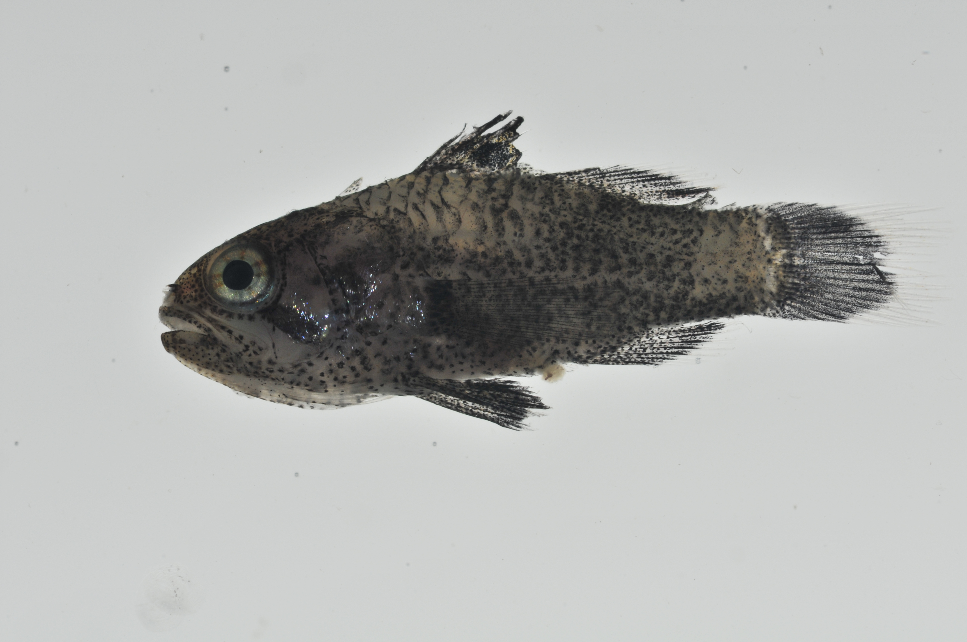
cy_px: 321
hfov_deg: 13.1
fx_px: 4225
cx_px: 484
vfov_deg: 8.7
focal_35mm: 158
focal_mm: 105
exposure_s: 1/60
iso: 200
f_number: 25
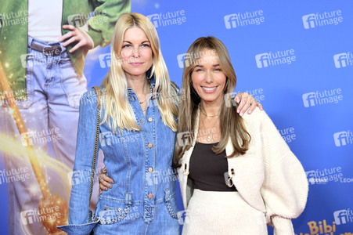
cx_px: 176
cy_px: 118
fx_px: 735
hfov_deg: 27.0
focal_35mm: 75
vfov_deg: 18.2
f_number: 5
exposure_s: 1/200
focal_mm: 75
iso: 800
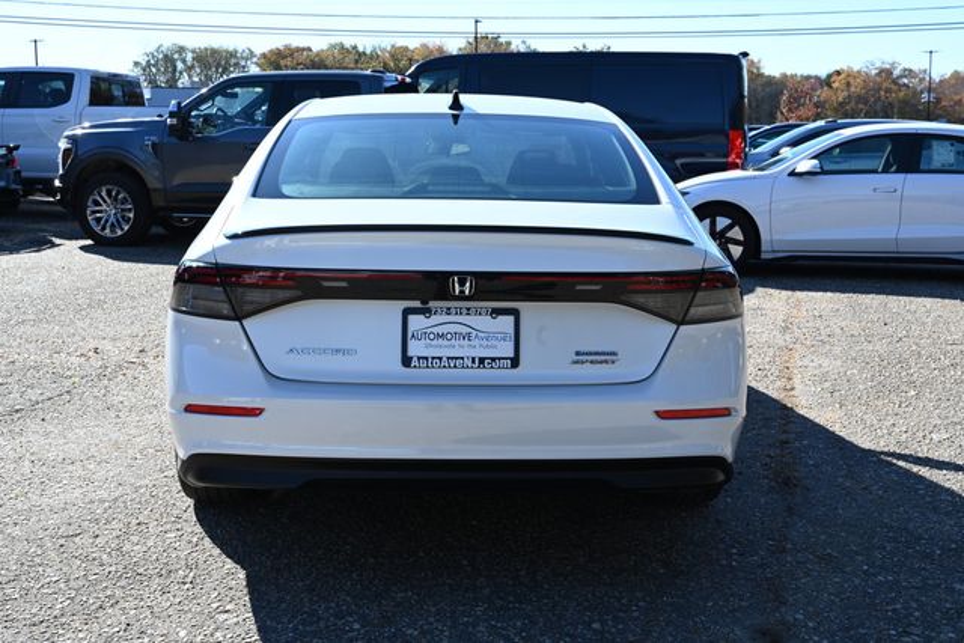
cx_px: 482
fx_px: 1205
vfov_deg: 29.9
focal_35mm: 45
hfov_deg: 43.6
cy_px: 322
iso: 200
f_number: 11
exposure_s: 1/125
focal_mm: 45
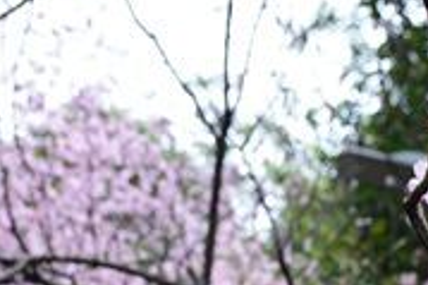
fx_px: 1497
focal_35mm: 126
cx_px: 210
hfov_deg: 16.3
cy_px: 342
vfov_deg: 10.7
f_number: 5.6
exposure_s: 1/50
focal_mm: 30
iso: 220
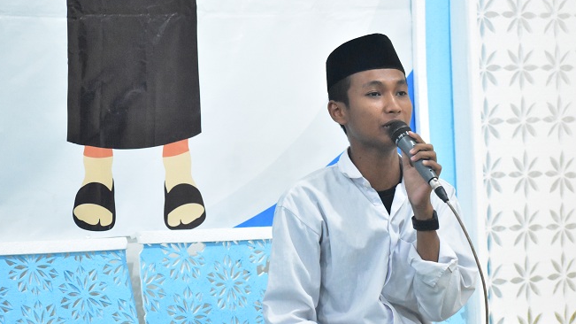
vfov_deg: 8.4
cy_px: 193
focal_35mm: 144
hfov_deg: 15.0
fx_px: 2192
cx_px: 303
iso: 9000
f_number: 4.8
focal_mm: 85
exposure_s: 1/125
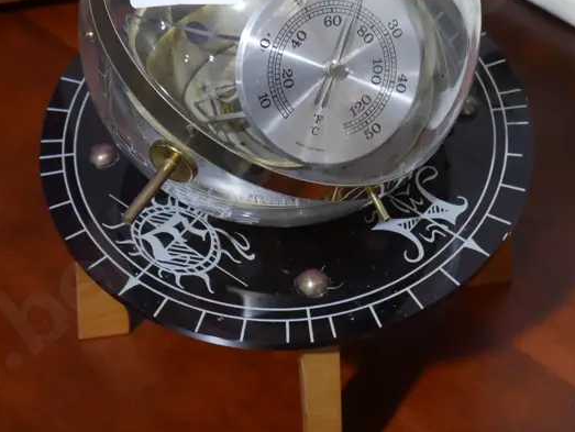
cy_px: 153
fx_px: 1562
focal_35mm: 94
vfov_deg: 15.7
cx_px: 261
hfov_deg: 20.8
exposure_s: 1/60
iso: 1000
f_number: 6.3
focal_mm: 24
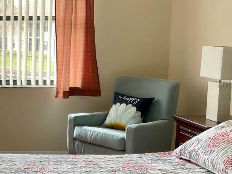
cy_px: 83
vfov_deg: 20.7
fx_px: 476
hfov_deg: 24.4
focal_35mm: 71
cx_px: -59
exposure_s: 1/121
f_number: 1.6
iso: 50
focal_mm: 4.2
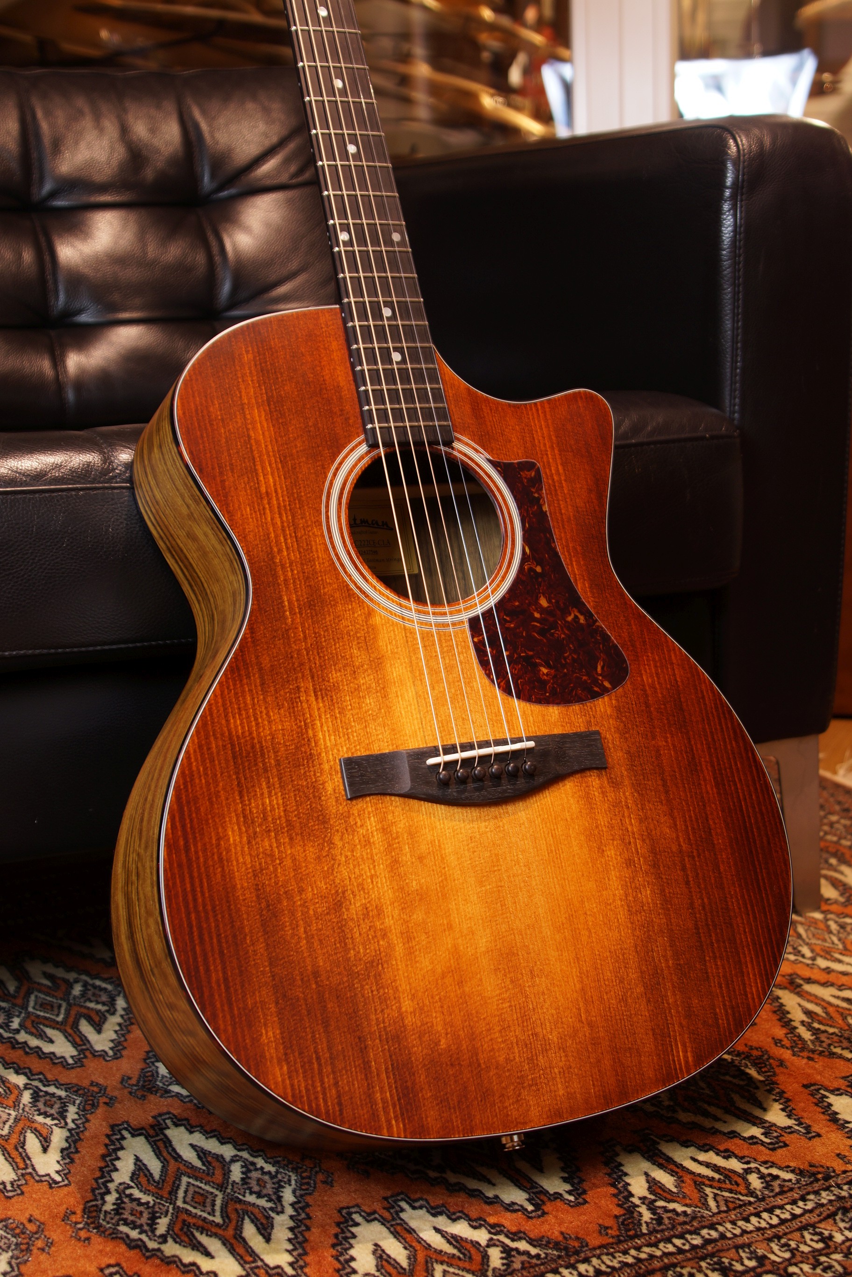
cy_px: 638
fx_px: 1864
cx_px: 426
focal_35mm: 52
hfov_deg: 25.8
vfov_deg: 37.9
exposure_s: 1/8
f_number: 5
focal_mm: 35
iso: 100
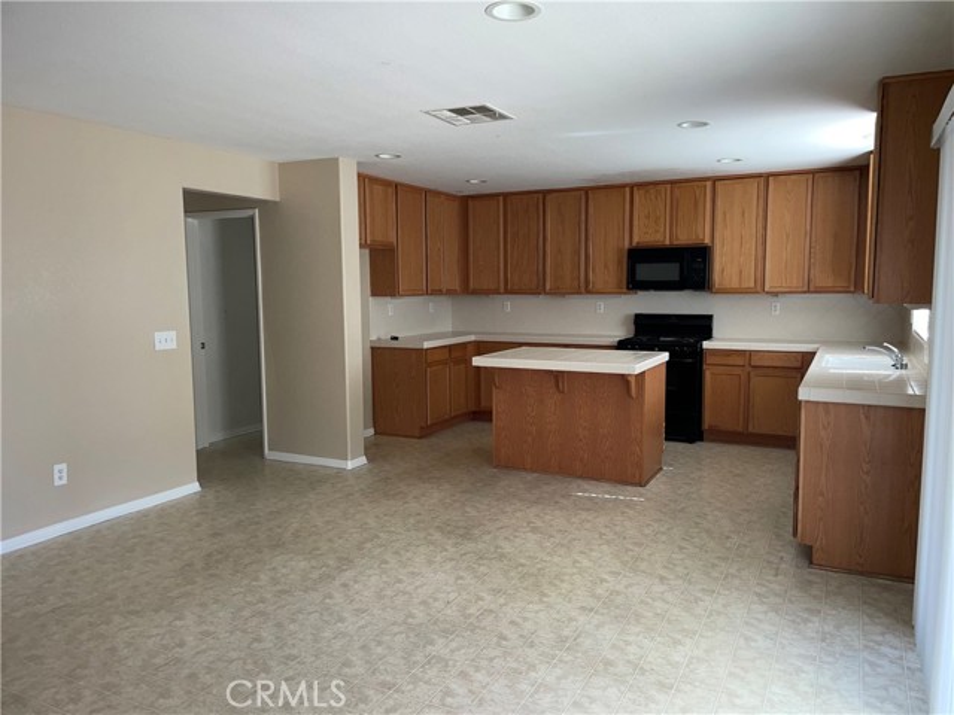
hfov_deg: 67.3
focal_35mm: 26
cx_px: 477
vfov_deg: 53.1
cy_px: 358
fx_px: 717
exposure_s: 1/121
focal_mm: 4.2
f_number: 1.6
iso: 50
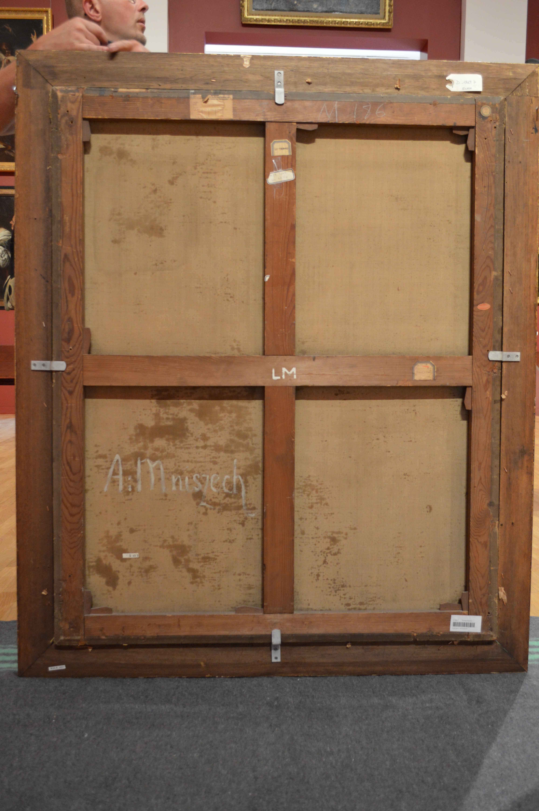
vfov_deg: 57.3
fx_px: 742
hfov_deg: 39.9
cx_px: 270
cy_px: 406
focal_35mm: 33
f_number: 3.8
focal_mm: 22
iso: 1000
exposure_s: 1/15
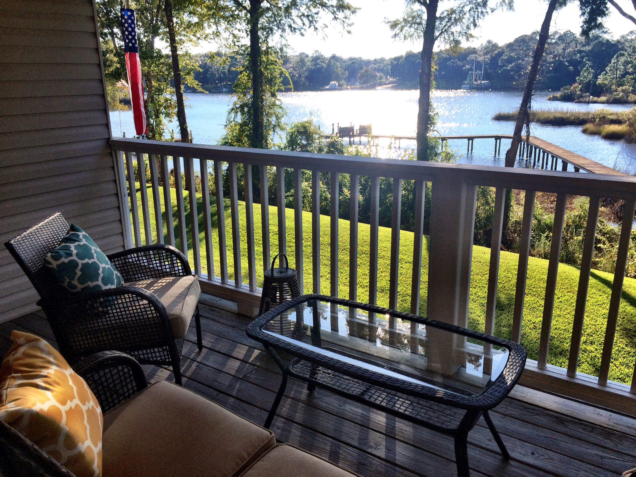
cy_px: 238
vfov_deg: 48.2
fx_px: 533
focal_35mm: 29
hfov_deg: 61.7
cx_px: 318
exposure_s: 1/954
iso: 32
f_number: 2.2
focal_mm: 4.15
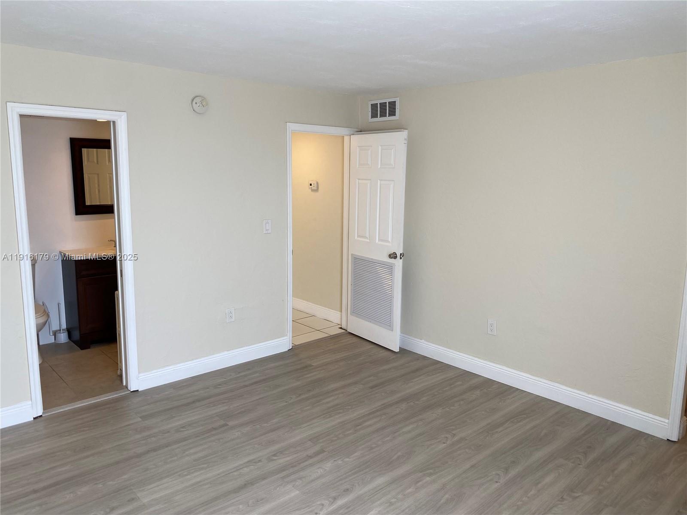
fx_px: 516
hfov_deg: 67.3
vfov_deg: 53.1
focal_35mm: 26
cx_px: 344
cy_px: 258
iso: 50
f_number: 1.8
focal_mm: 4.25
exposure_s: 1/120
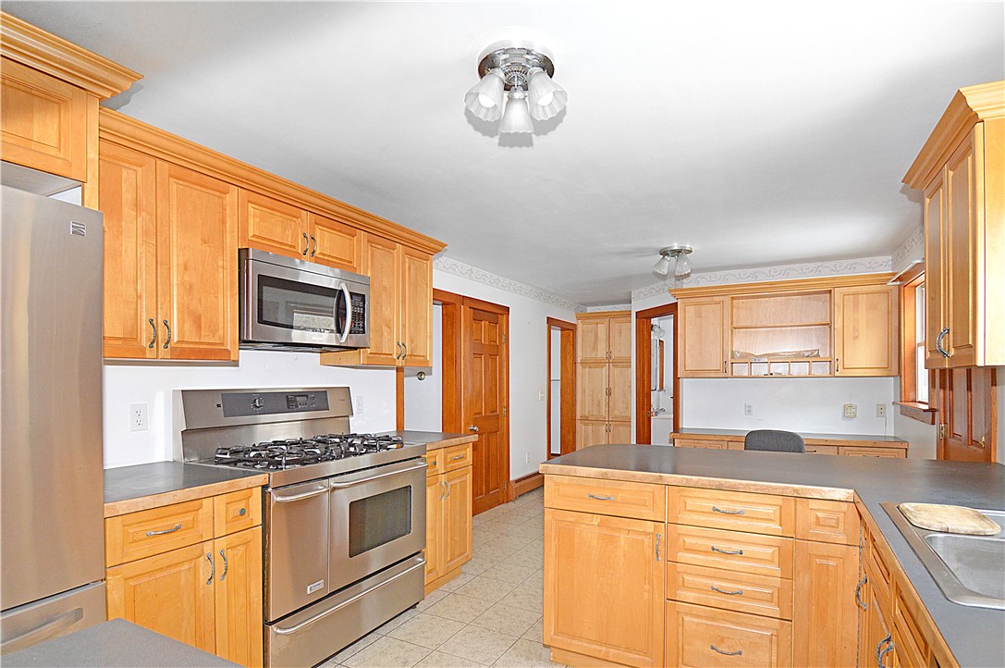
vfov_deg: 67.2
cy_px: 334
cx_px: 502
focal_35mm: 18
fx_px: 502
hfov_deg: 90.1
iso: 720
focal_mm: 12
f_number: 4.8
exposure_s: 1/60
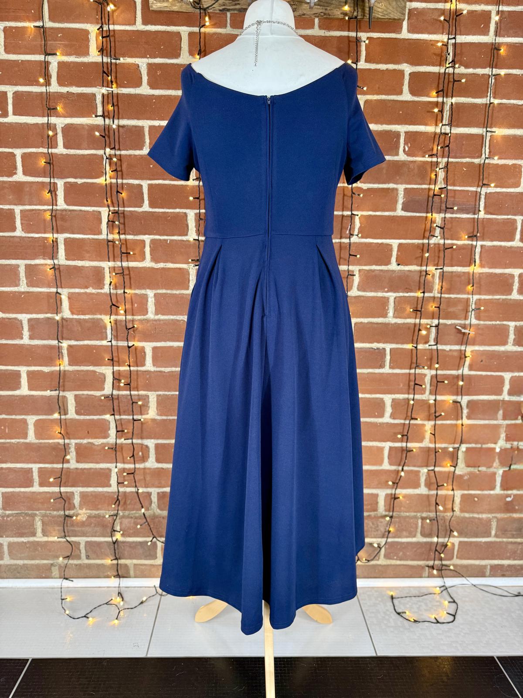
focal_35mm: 24
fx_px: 483
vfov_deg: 71.6
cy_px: 349
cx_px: 262
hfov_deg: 56.8
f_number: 1.78
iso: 200
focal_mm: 6.76
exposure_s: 1/50
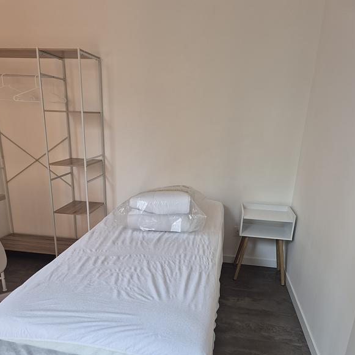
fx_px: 325
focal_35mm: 28
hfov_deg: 57.3
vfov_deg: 56.2
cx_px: 174
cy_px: 235
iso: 125
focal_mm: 5.4
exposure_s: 1/180
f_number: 1.8
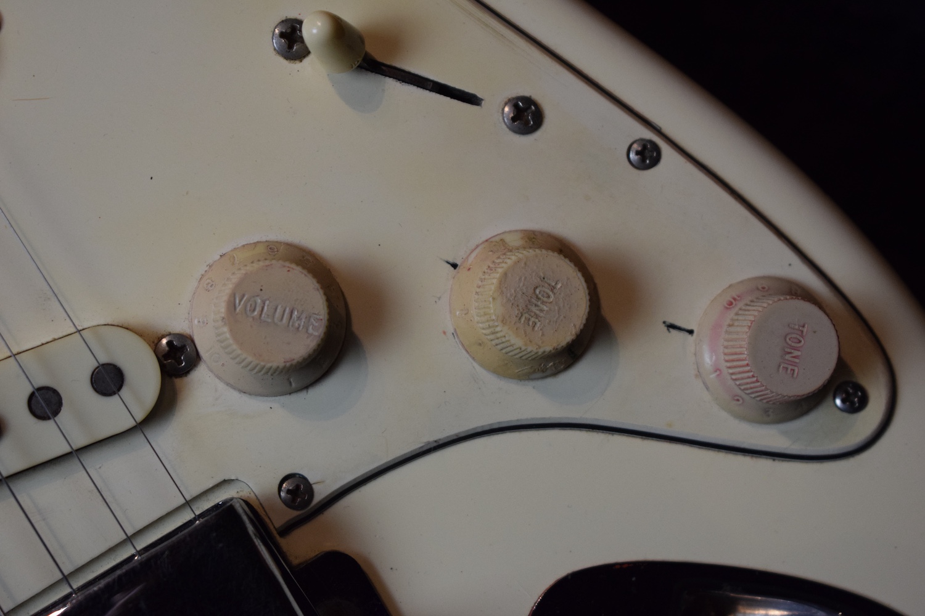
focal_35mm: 82
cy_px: 308
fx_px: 2120
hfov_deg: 24.6
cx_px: 462
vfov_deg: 16.6
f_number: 5.6
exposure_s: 1/125
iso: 1600
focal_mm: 55
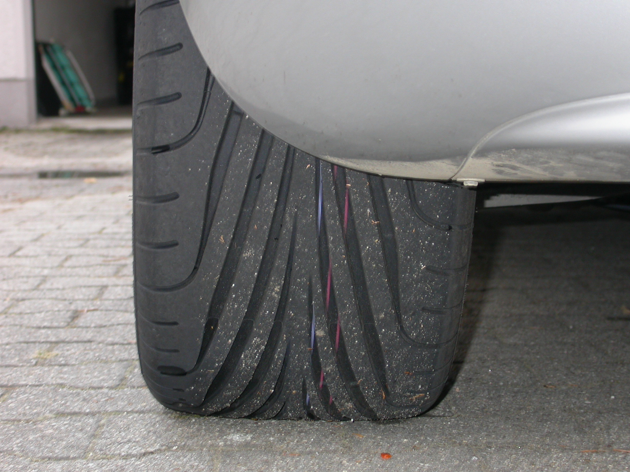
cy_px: 236
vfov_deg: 15.9
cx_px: 315
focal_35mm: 93
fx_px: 1693
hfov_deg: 21.1
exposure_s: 1/60.3
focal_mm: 19.3
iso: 100
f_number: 3.8
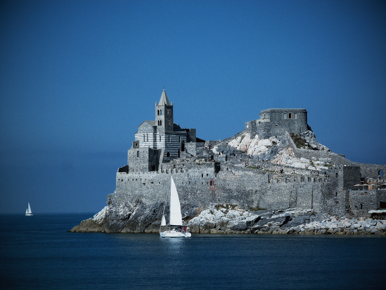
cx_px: 193
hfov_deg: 17.0
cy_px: 145
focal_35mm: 116
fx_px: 1294
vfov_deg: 12.8
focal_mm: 20.8
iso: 100
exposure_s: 1/500
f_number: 5.6
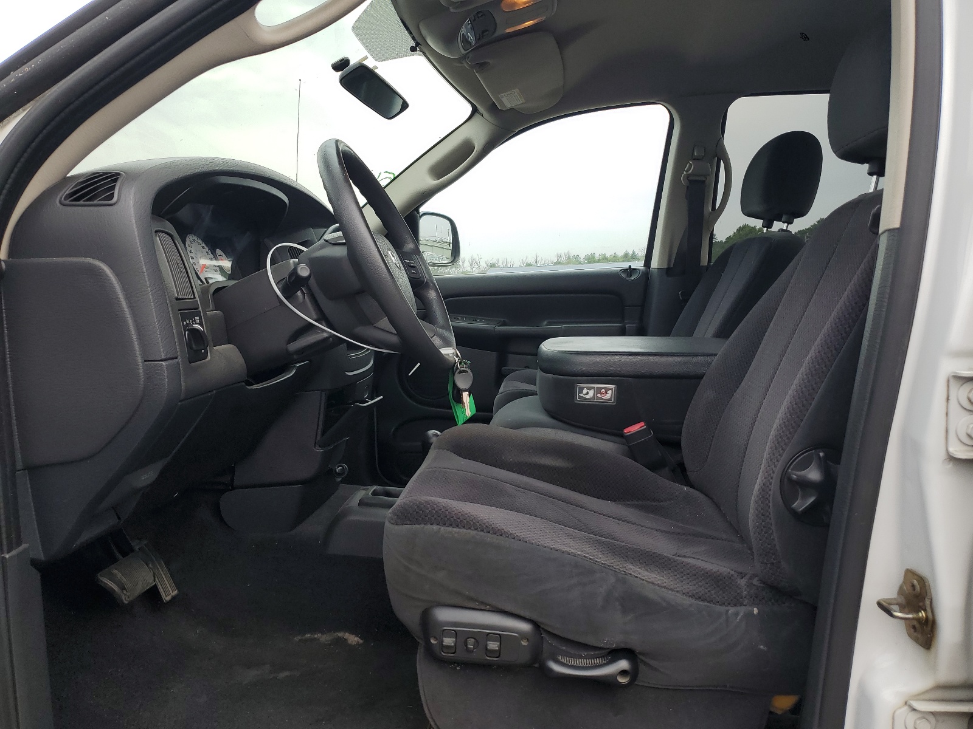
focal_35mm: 26
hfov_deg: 67.3
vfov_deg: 53.1
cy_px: 364
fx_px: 731
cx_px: 486
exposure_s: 1/1000
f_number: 1.5
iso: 50
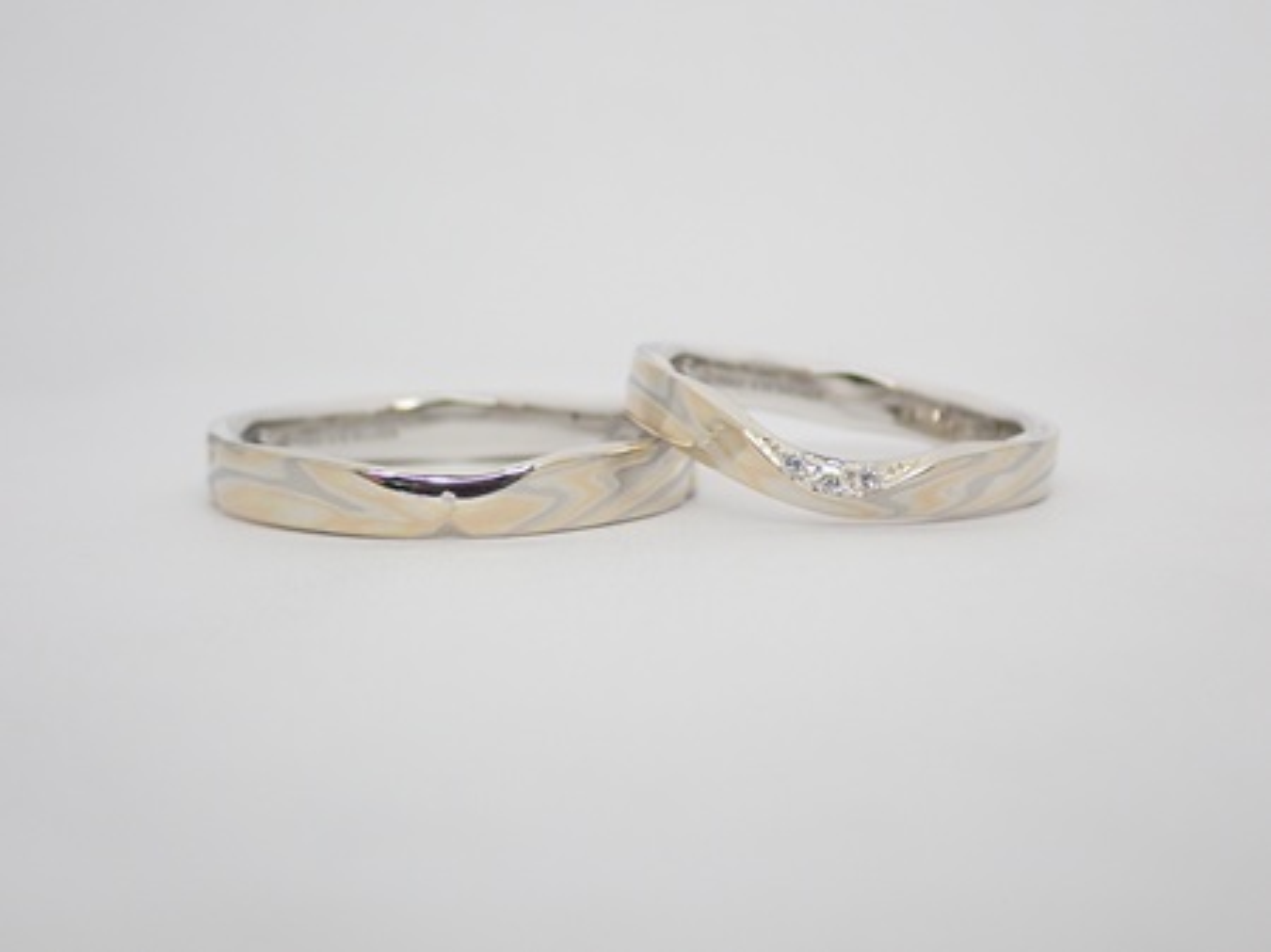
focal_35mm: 77
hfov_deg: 25.3
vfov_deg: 19.1
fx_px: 2826
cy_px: 476
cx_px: 636
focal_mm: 13.65
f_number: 4.1
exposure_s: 1/160
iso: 200
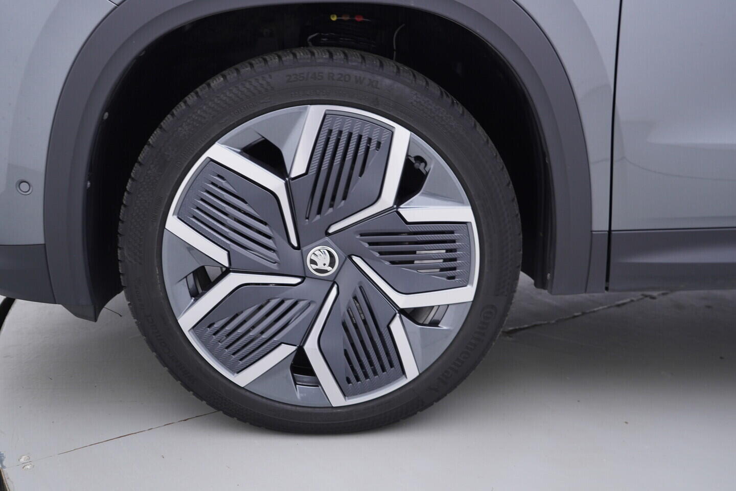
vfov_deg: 36.9
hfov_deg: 53.1
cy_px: 246
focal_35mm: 36
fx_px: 736
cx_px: 368
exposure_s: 1/50
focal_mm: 24
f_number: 3.2
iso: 125
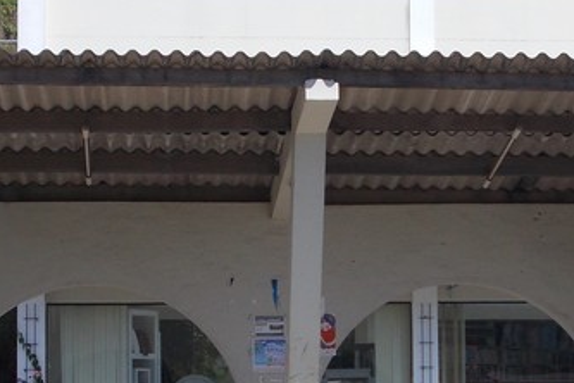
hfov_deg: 16.8
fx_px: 1945
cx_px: 298
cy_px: 340
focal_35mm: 122
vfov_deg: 11.2
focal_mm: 7.2
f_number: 7.2
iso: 80
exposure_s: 1/250
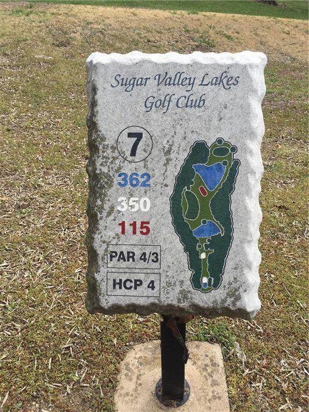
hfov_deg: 48.2
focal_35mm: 29
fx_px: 345
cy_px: 206
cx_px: 154
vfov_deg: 61.7
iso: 32
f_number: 2.2
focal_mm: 4.15
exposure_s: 1/1014
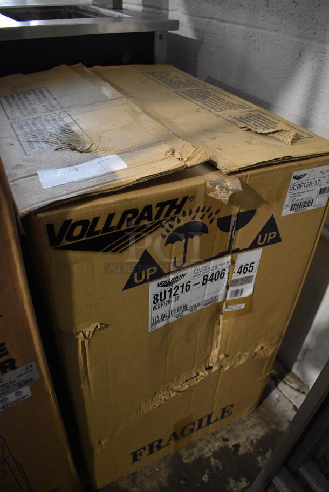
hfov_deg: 48.0
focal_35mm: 27
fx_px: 370
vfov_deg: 67.3
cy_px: 246
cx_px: 164
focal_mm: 18
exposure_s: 1/125
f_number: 3.5
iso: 5000
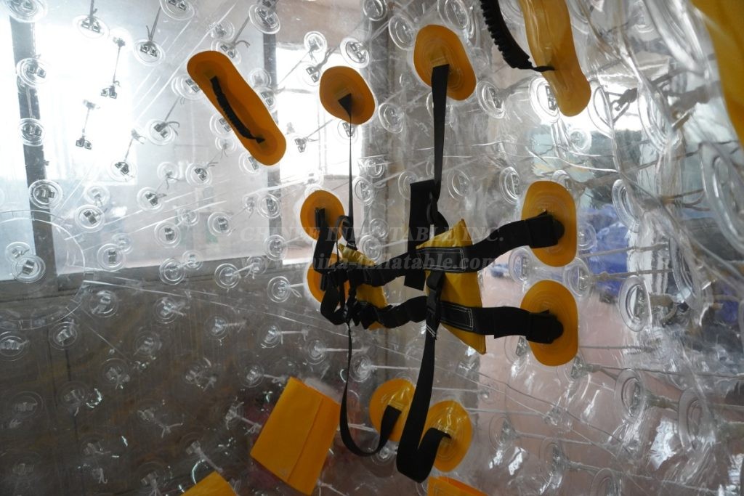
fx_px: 496
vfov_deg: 53.1
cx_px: 372
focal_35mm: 24
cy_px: 248
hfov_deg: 73.7
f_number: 4
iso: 1250
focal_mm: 16
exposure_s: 1/160
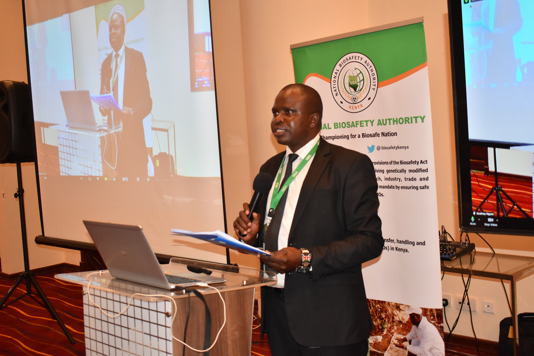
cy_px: 178
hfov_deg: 46.4
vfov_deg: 31.9
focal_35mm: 42
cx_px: 267
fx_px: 623
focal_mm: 28
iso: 1600
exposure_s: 1/125
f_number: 4.2
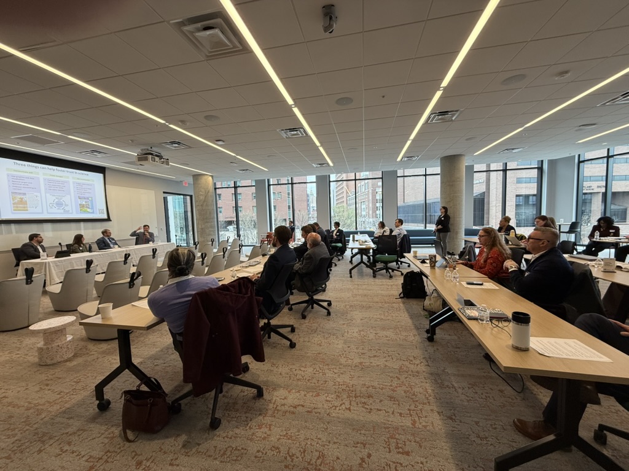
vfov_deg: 85.7
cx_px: 314
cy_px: 236
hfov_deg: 102.1
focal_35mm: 14
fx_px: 254
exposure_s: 1/99
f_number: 2.2
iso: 80
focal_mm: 2.22
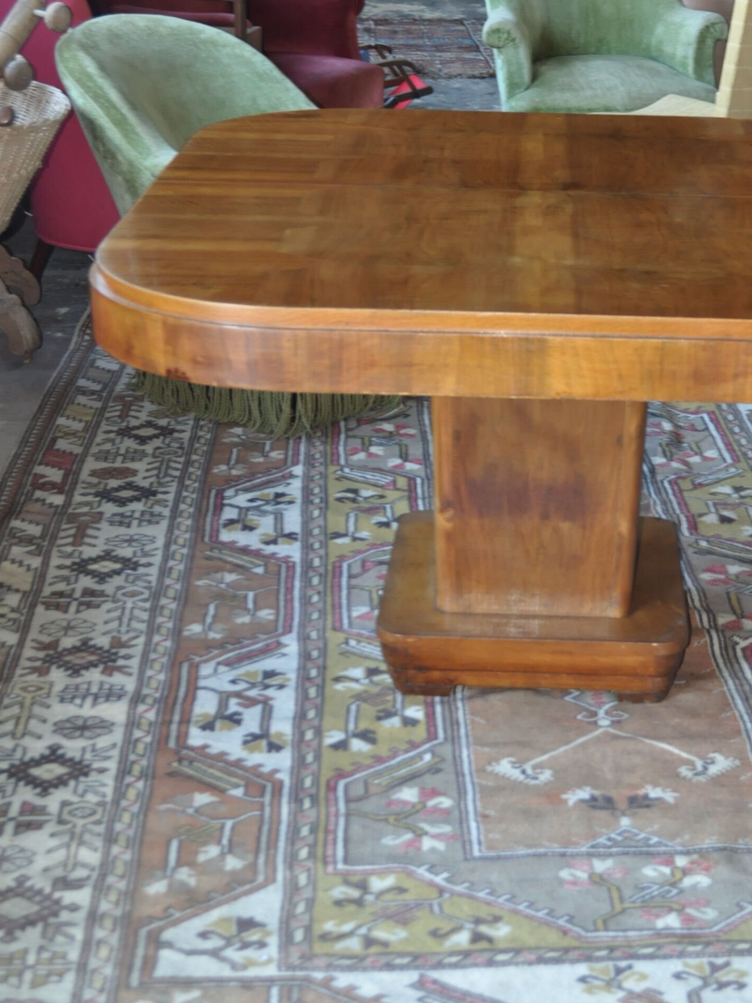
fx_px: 1970
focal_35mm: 68
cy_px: 335
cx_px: 538
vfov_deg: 28.4
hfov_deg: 21.5
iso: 800
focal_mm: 28
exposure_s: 1/30
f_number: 4.5
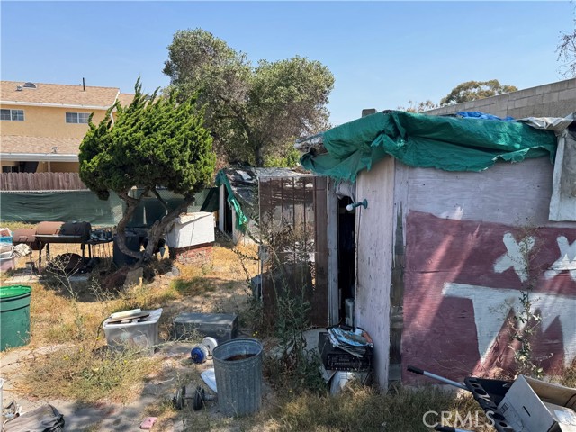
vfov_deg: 56.8
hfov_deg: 71.6
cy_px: 216
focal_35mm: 24
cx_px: 288
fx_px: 399
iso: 80
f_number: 1.78
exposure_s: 1/2604
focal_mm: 6.76
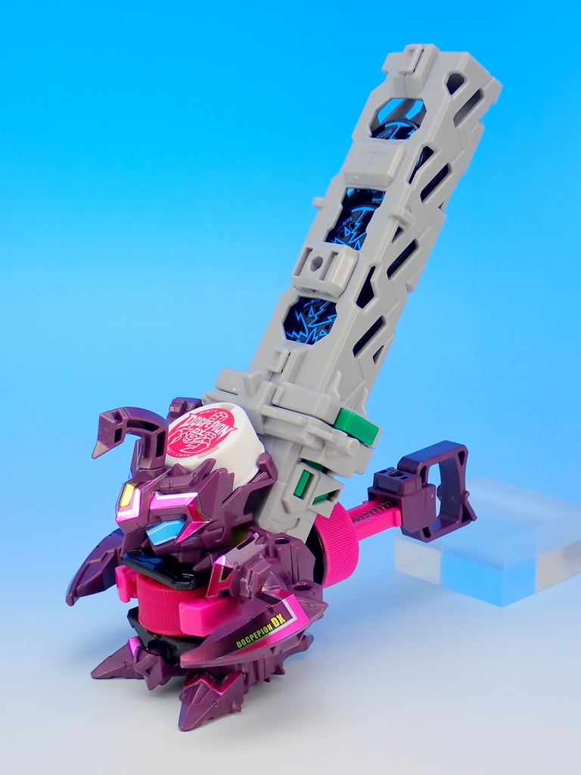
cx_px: 290
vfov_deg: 31.2
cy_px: 388
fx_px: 1387
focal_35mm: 62
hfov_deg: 23.7
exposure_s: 1/8
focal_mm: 11.09
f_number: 5
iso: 100
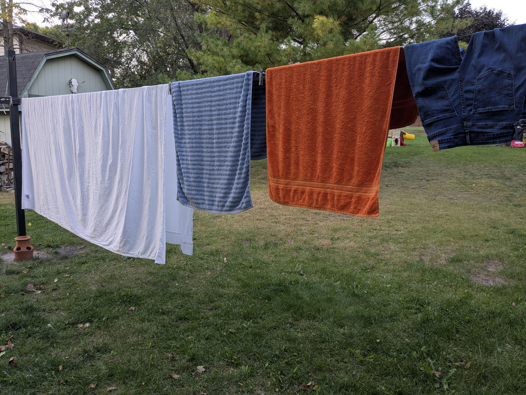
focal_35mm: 27
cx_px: 263
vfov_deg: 51.4
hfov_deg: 65.3
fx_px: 410
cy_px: 198
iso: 41
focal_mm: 4.38
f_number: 1.73
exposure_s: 1/40
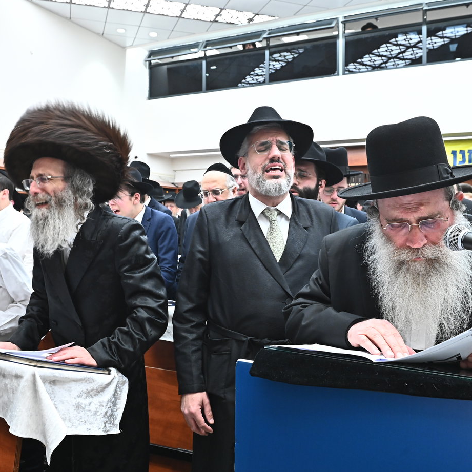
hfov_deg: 52.5
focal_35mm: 31
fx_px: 478
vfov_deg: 52.5
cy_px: 237
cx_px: 233
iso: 3200
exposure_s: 1/200
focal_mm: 24
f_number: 7.1
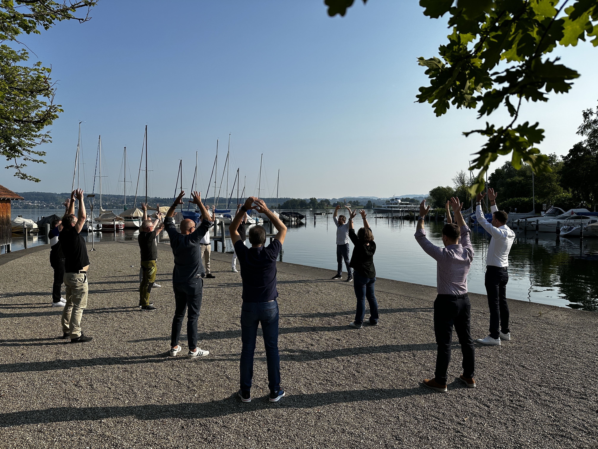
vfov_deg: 56.8
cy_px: 224
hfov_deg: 71.6
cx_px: 299
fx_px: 415
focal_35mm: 24
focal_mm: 6.86
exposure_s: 1/6211
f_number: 1.78
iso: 80
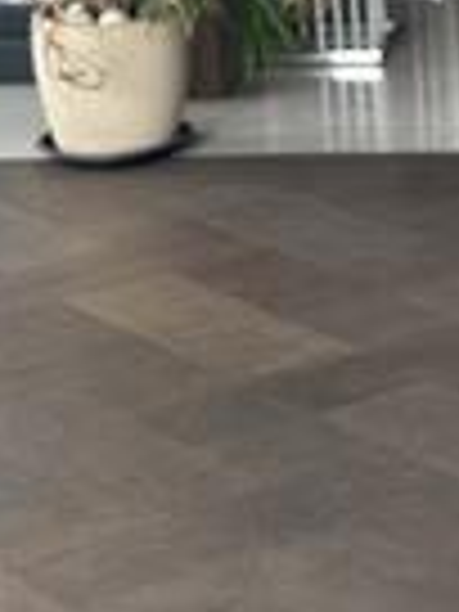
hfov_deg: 8.0
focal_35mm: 178
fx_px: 3147
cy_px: -112
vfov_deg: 10.9
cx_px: 846
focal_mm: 6.86
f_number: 1.78
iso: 320
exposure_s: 1/60
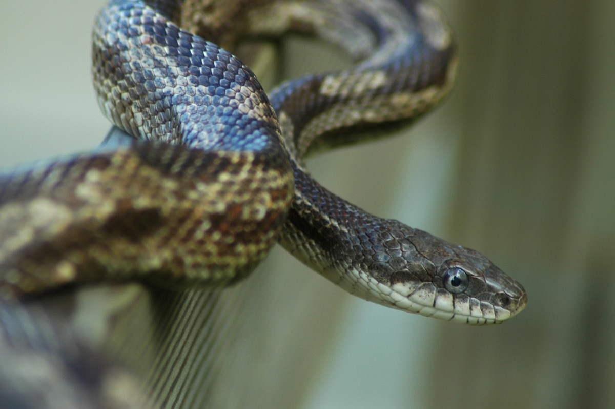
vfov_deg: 3.0
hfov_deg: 4.6
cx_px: 308
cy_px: 204
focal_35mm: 450
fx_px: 7678
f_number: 6.3
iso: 200
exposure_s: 1/125
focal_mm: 300
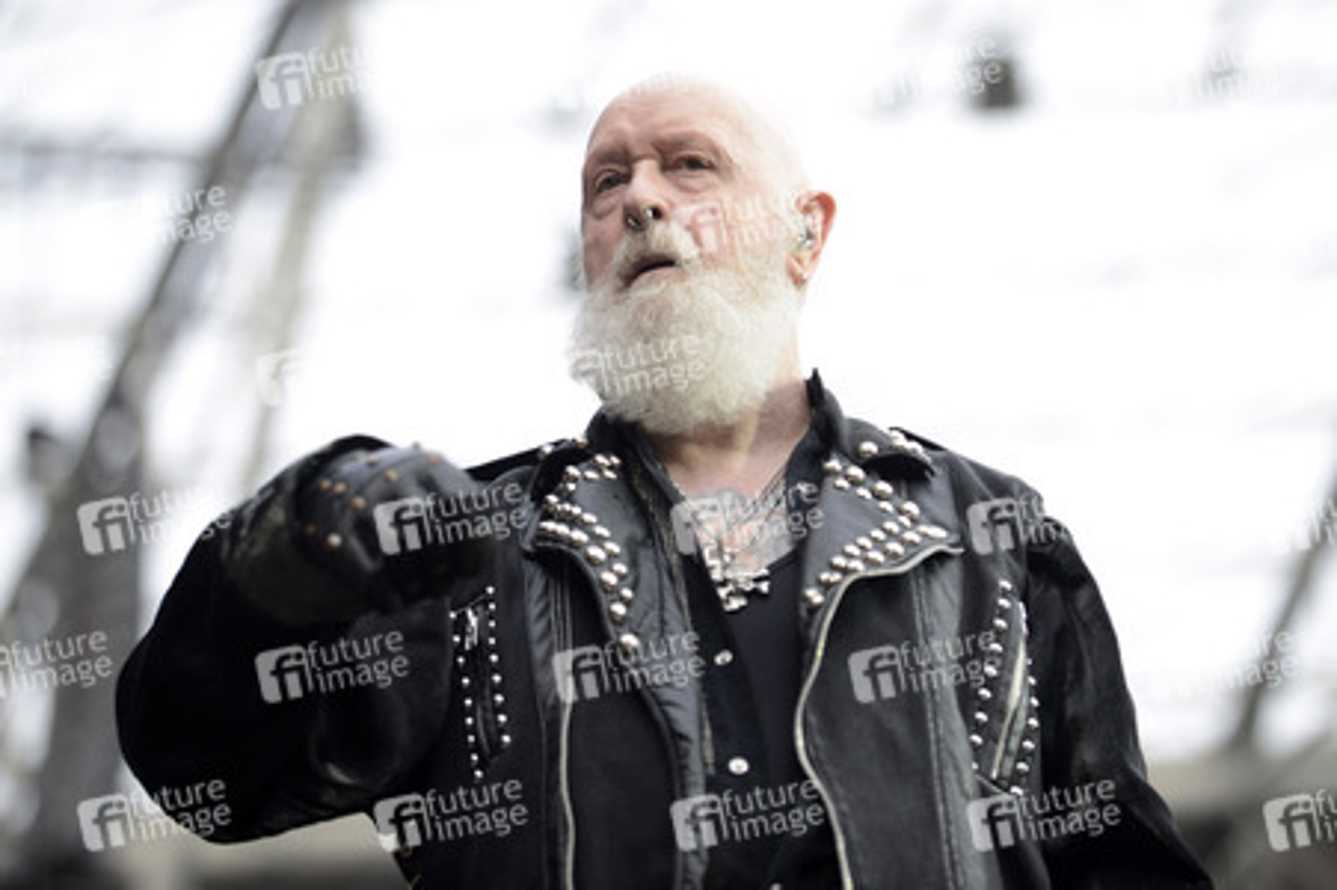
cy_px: 445
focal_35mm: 120
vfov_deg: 11.4
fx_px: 4453
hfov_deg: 17.1
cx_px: 668
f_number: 2.8
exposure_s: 1/800
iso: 400
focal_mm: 120
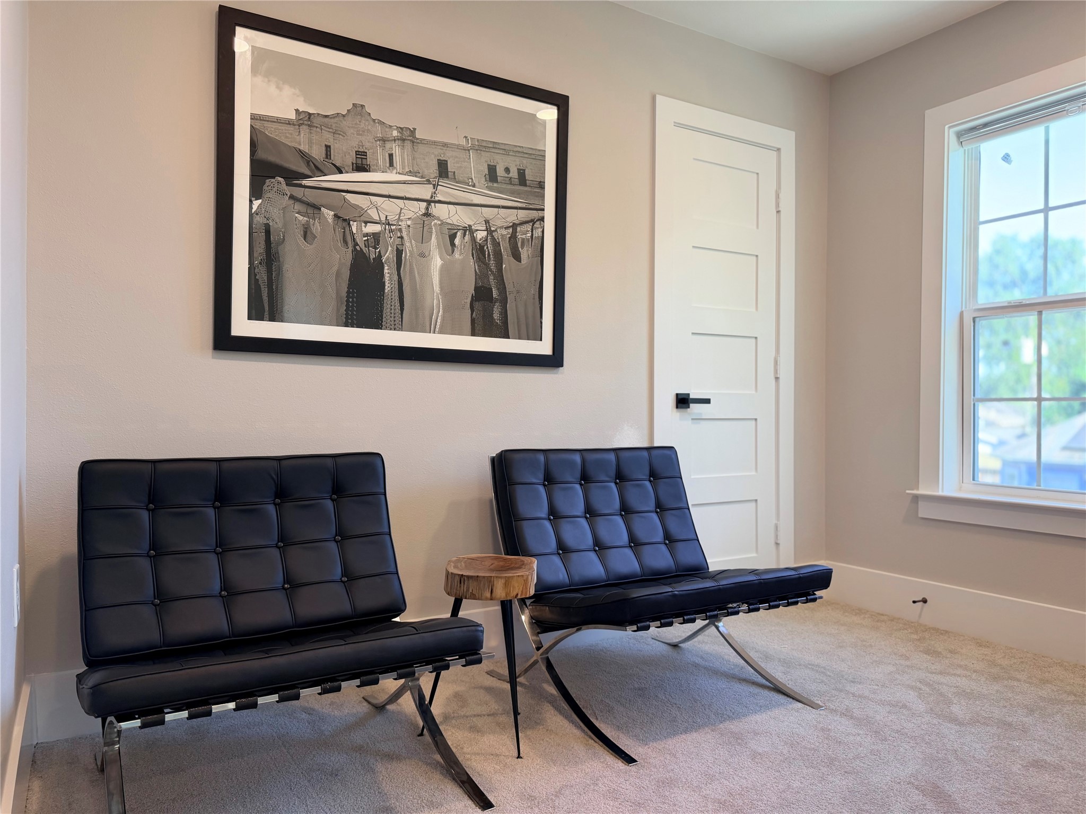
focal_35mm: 24
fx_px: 753
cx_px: 543
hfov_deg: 71.6
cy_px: 407
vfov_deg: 56.8
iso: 125
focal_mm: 6.76
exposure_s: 1/120
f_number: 1.78
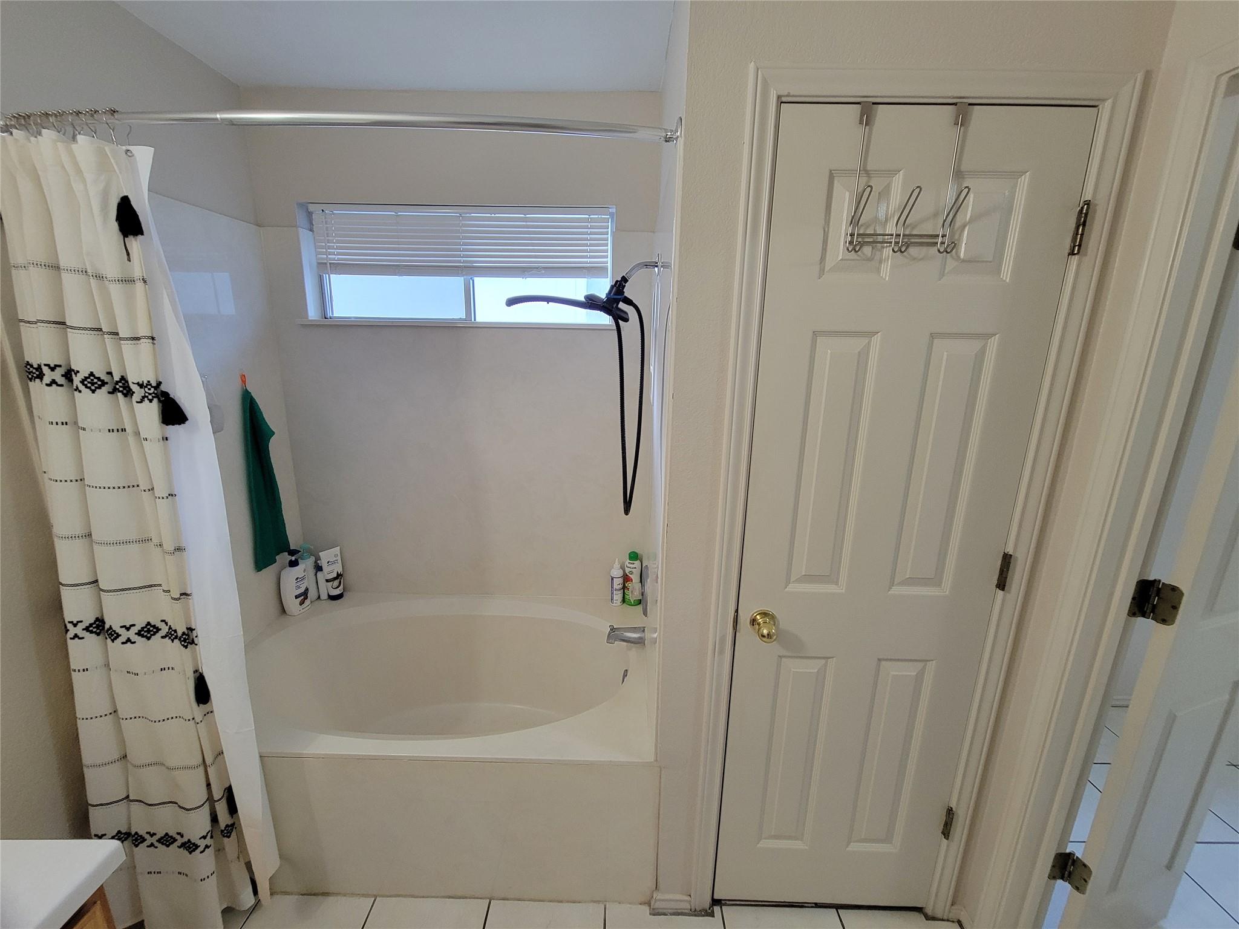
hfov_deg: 106.2
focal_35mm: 13
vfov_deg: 89.9
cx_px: 620
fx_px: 465
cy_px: 464
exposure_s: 1/60
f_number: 2.2
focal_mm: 2.2
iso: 400
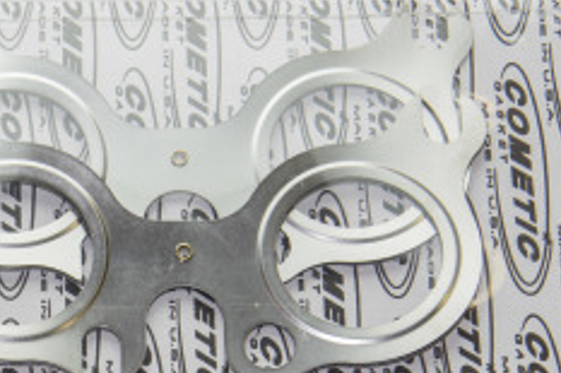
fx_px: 2569
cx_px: -166
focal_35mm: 165
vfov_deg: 8.2
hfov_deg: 12.1
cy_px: 484
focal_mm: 48
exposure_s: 1/50
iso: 160
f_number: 8
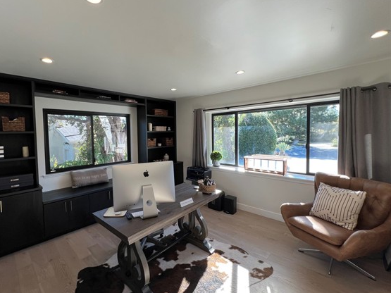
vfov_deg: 81.7
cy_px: 143
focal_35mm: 15
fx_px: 169
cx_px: 166
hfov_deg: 97.5
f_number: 1.8
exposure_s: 1/120
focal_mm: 1.57
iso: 80
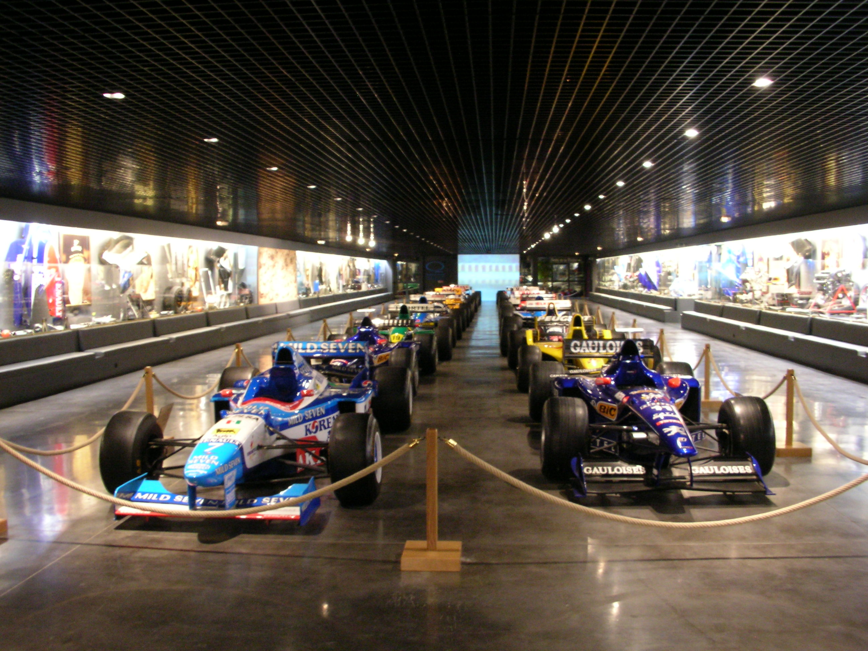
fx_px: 878
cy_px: 326
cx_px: 434
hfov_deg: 52.6
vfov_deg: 40.7
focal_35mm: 35
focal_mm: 5.8
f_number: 3
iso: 200
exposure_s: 1/1.7
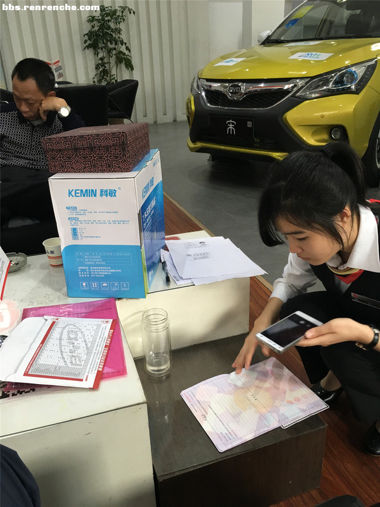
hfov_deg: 48.2
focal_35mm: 29
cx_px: 190
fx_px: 424
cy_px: 254
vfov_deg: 61.7
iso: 100
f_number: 2.2
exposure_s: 1/33
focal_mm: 4.15
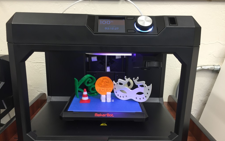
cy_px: 79
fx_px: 190
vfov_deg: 40.6
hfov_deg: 61.2
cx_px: 113
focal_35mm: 31
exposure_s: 1/30
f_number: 2.2
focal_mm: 4.15
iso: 64
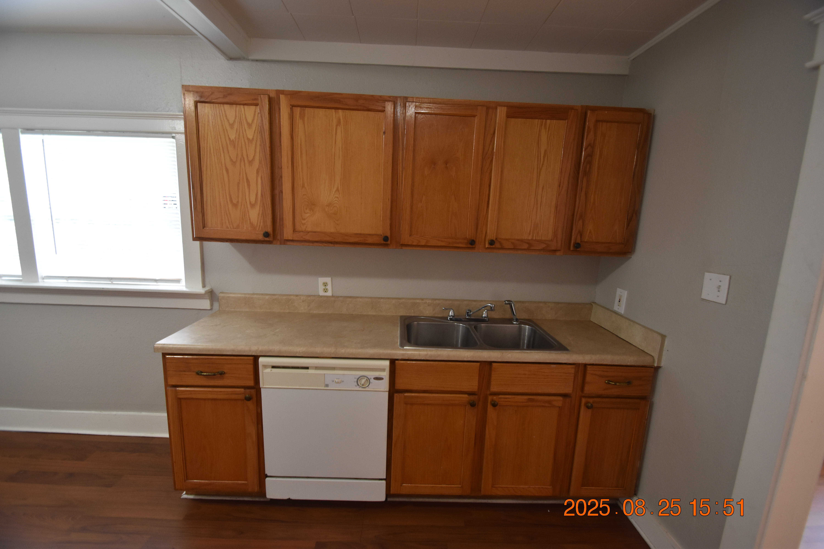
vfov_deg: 77.3
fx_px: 343
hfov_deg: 100.4
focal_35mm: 15
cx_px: 412
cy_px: 274
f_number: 3.5
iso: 800
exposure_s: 1/45
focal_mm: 10
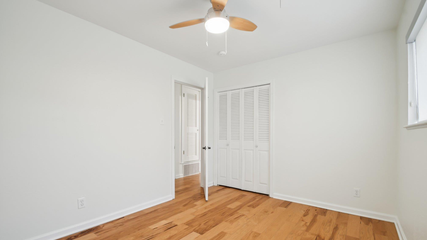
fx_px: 181
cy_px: 128
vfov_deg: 67.0
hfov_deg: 99.4
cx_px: 217
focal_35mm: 16
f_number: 8
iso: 400
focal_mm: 10
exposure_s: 1/4
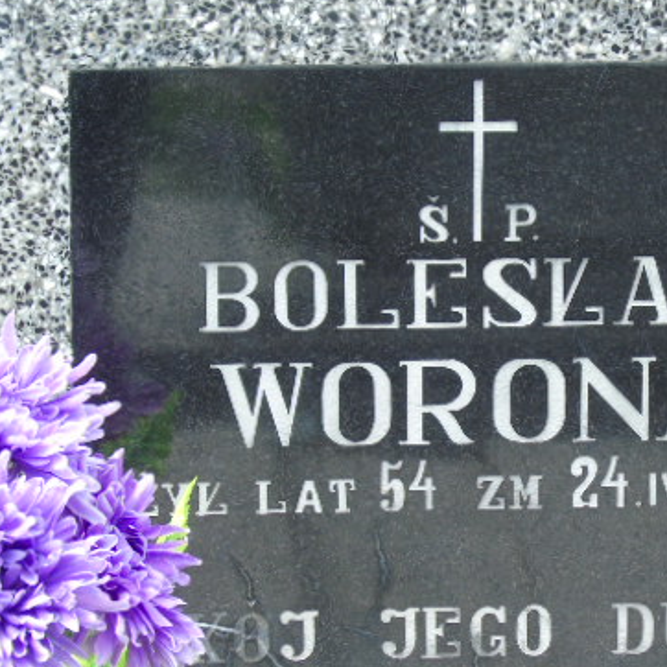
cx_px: 468
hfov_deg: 9.0
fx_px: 4229
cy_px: 372
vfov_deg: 9.0
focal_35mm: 194
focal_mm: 22
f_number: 4.6
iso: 80
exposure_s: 1/60
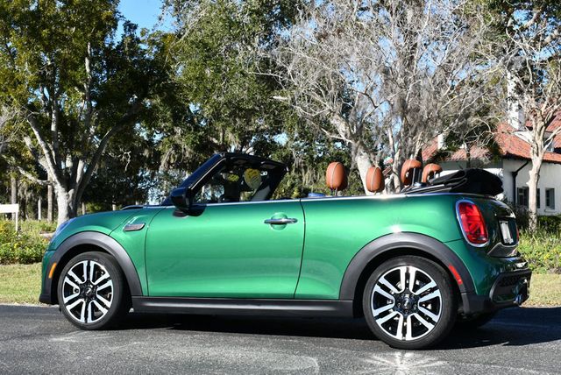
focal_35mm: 58
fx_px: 905
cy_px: 188
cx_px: 280
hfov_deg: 34.5
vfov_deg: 23.4
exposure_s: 1/250
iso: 125
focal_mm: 29
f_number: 8
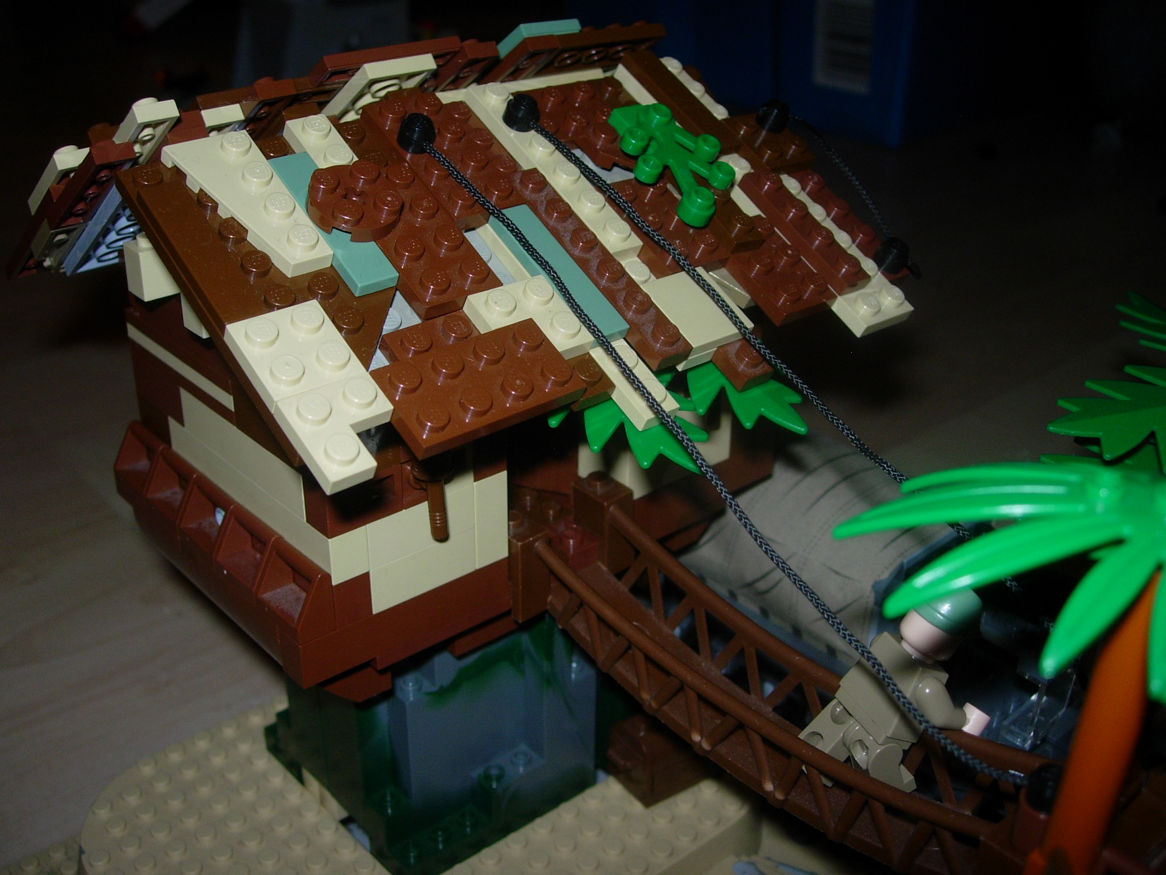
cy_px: 443
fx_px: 1314
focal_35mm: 39
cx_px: 581
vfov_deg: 36.8
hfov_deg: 47.9
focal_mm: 7.8
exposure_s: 1/64
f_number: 2.8
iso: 79
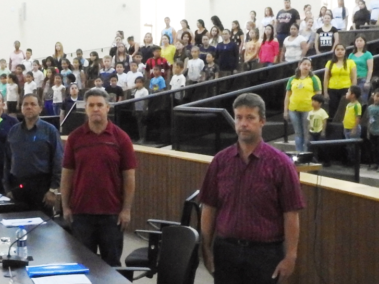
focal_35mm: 78
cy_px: 157
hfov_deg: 24.9
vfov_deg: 18.9
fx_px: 854
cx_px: 131
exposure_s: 1/8
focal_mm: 4.3
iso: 800
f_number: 7.6
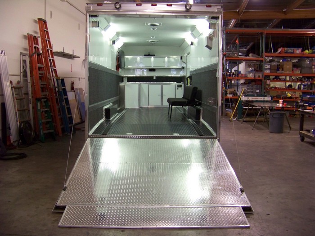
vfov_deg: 39.7
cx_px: 158
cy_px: 118
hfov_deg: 51.4
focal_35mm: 36
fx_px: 328
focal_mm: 5.85
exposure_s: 1/30
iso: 202
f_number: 2.8
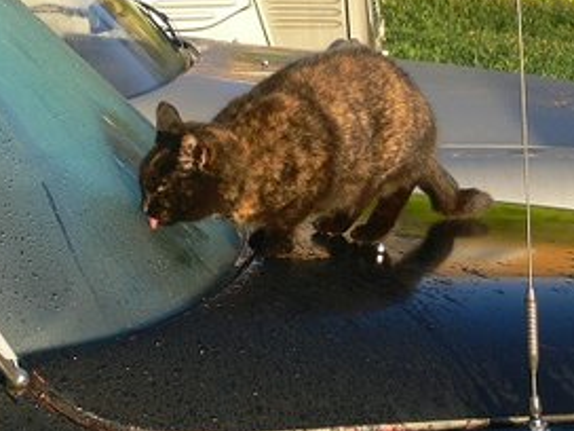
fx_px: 2852
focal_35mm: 172
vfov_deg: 8.6
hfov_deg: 11.5
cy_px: 222
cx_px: 234
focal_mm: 15.6
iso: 80
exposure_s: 1/100
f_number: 4
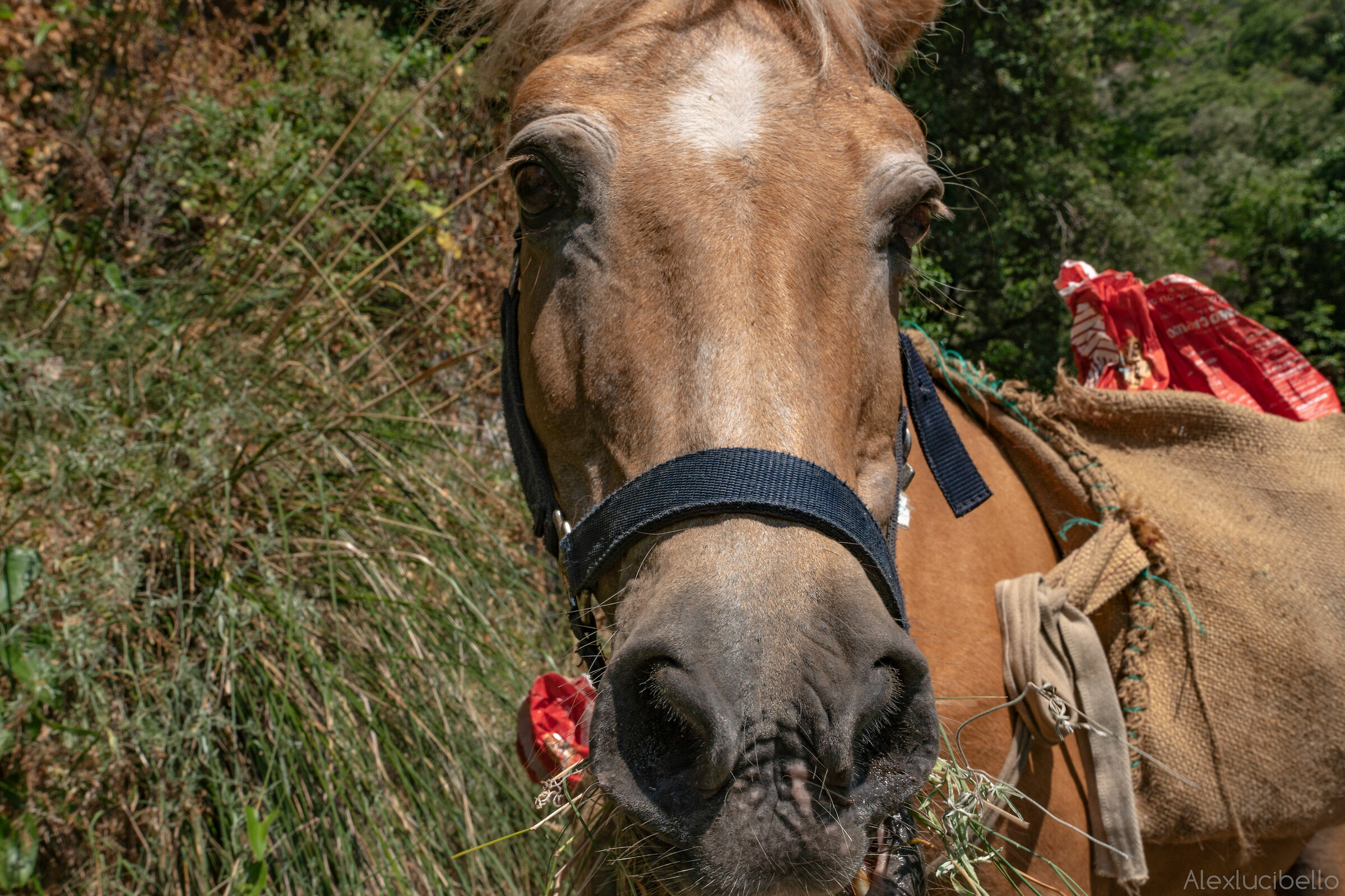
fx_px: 1569
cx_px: 672
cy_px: 448
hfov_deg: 46.4
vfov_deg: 31.9
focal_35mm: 42
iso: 100
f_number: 16
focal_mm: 28
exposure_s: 1/250
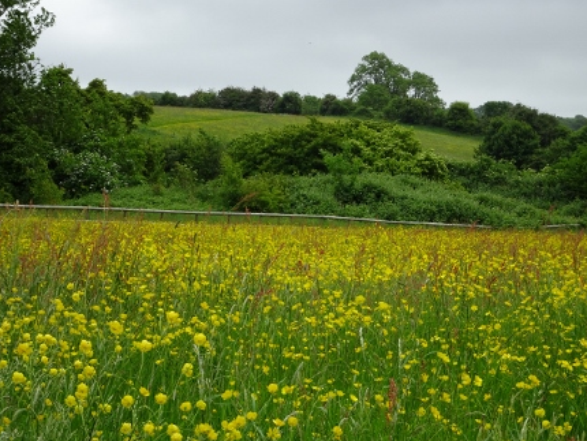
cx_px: 306
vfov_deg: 13.1
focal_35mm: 113
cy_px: 217
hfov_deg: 17.4
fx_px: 1917
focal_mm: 18.53
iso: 80
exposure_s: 1/200
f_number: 5
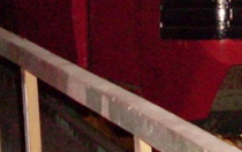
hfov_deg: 10.5
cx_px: 267
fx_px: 1295
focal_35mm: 196
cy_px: -214
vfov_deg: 6.4
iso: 240
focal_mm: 6.3
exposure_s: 1/45
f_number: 2.8
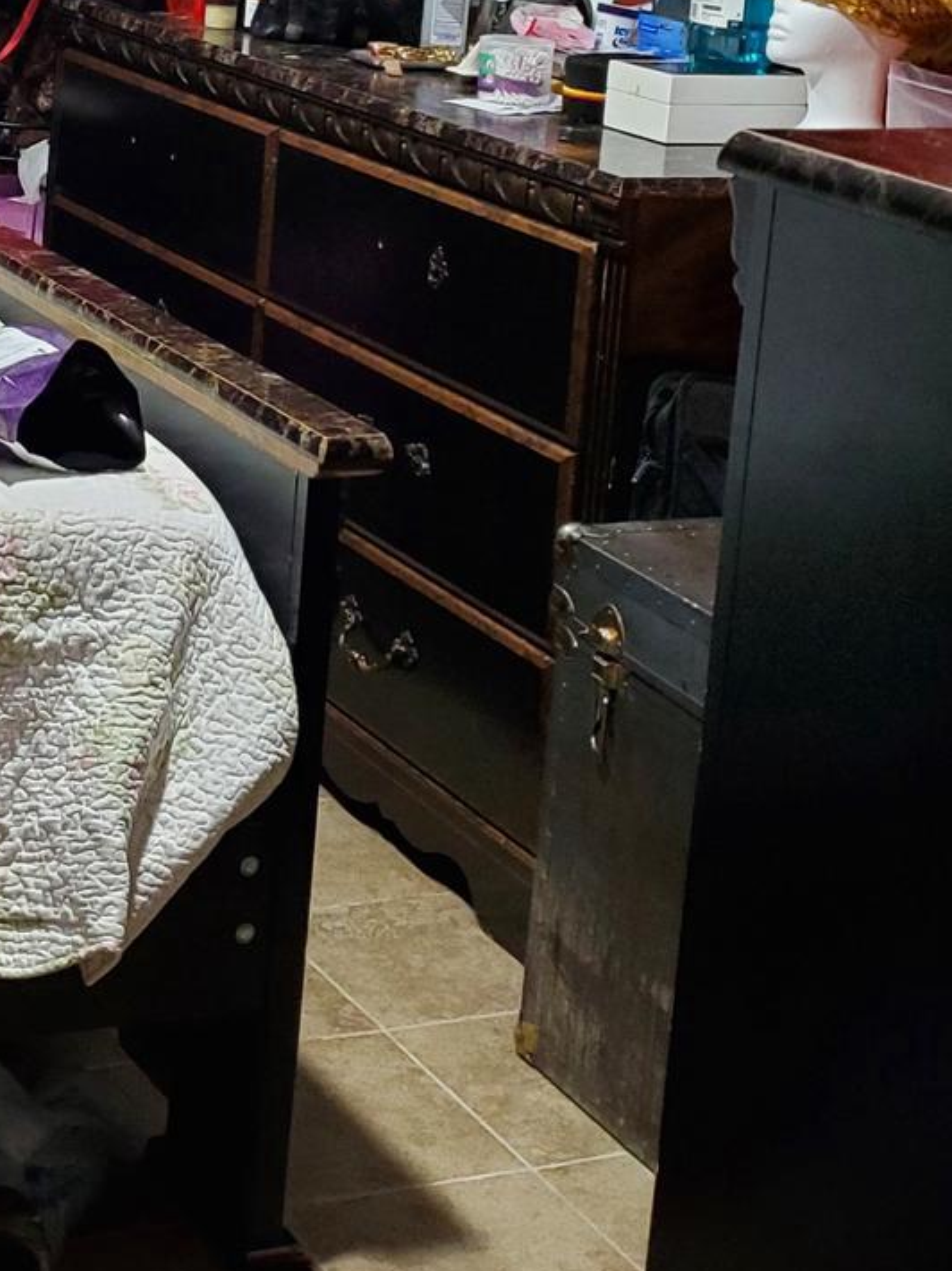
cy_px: 107
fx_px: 2752
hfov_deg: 19.2
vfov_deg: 25.1
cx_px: 64
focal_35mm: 75
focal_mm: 4.3
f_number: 1.5
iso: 250
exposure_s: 1/39
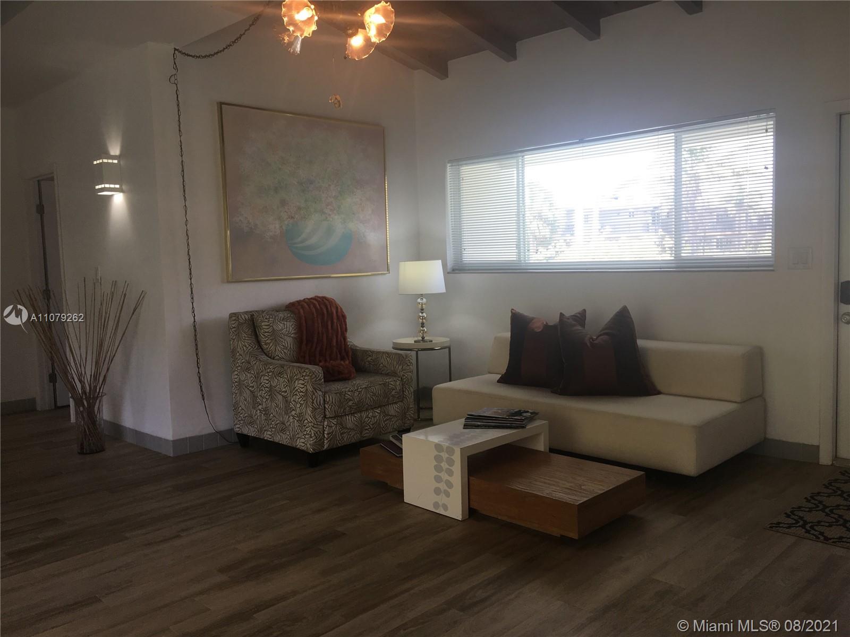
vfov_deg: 48.2
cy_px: 318
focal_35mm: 29
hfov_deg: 61.7
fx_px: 712
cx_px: 425
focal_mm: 4.15
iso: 32
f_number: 2.2
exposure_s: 1/60
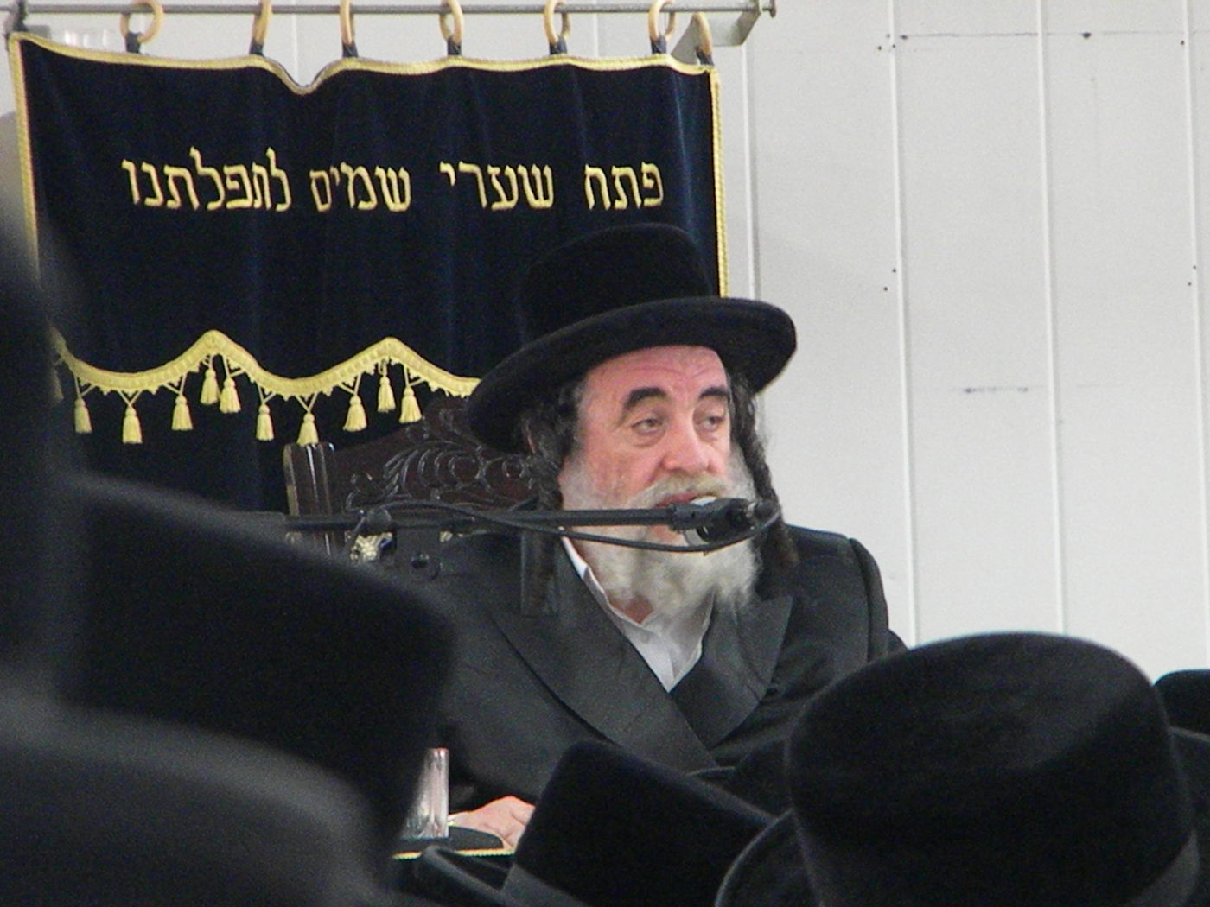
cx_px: 605
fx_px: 9717
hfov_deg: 7.1
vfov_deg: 5.3
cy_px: 454
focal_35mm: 278
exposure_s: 1/64.1
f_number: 5.4
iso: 1950
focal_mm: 50.4
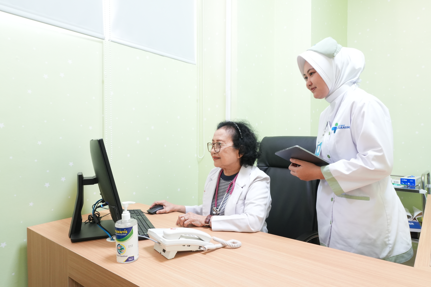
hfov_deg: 73.7
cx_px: 216
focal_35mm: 24
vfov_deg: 53.1
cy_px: 144
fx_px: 287
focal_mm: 16
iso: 1000
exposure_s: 1/10
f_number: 7.1
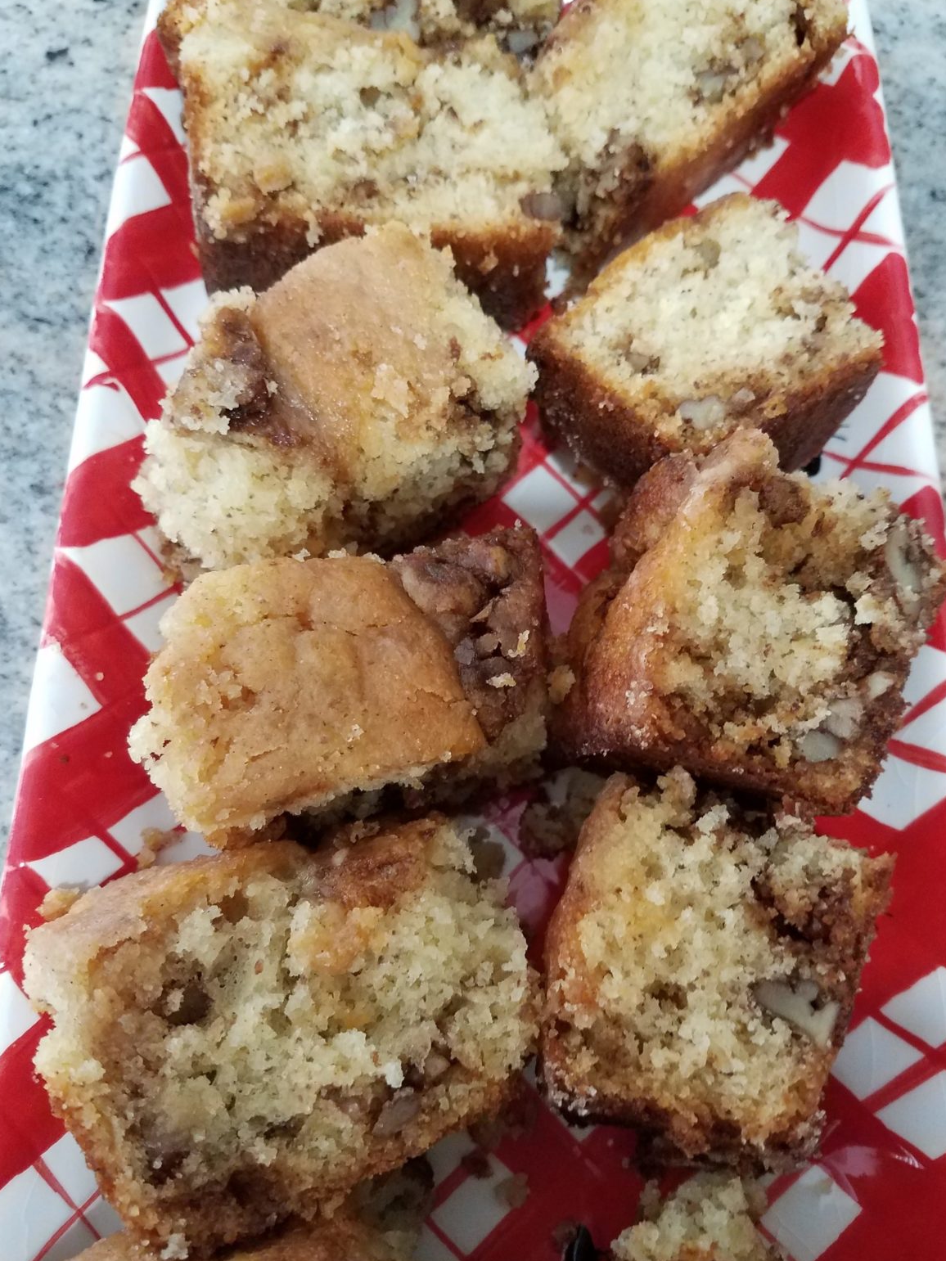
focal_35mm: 27
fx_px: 984
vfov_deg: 65.3
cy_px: 649
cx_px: 471
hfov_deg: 51.4
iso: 200
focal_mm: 4.2
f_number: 1.7
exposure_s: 1/24
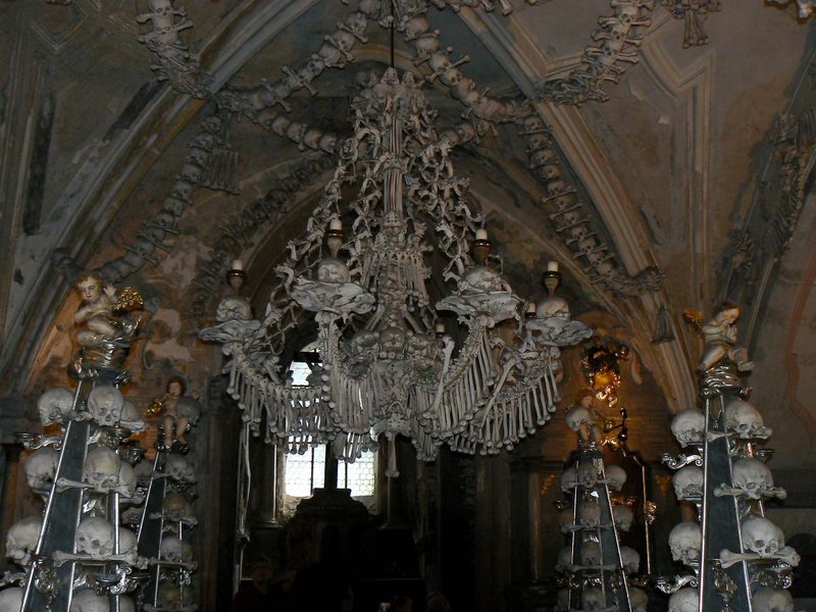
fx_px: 849
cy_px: 306
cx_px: 408
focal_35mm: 36
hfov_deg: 51.4
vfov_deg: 39.7
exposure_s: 1/30
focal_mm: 6
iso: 100
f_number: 3.6
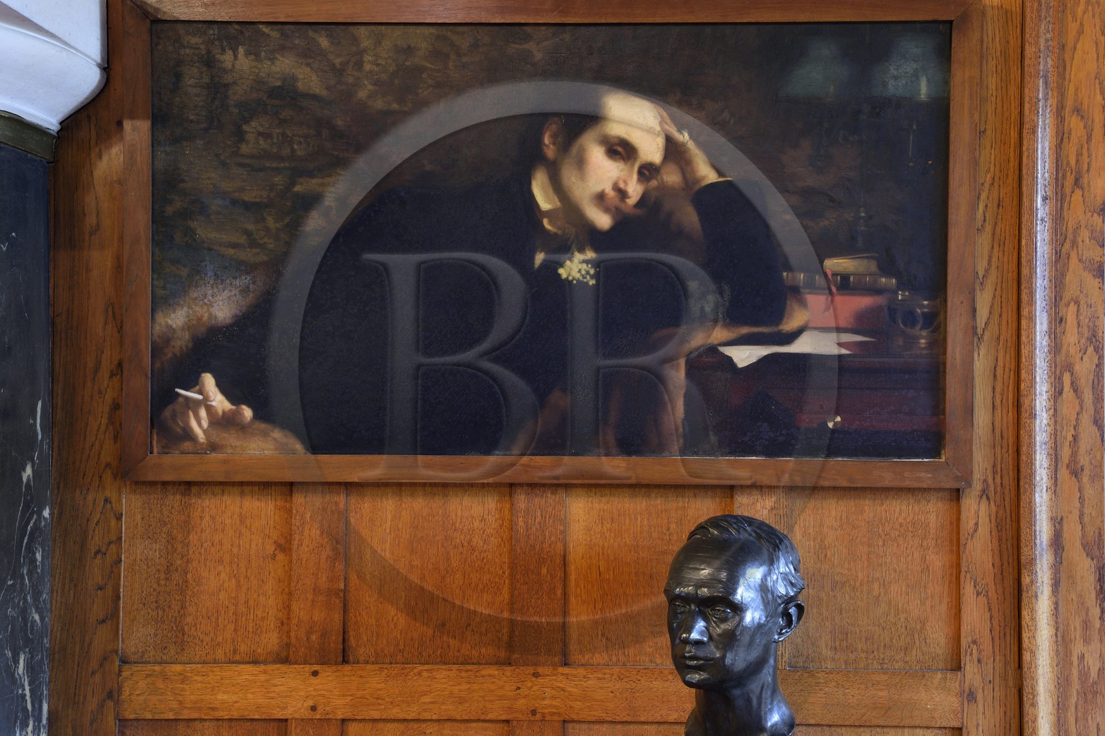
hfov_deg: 39.6
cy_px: 368
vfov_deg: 27.0
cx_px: 552
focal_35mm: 50
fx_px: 1534
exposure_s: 2.5
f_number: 11
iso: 400
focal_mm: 50
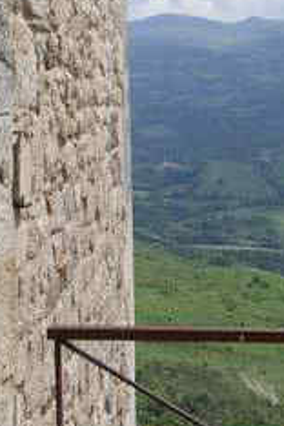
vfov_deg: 19.2
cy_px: 75
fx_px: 1242
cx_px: 116
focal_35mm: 105
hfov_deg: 13.0
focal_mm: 8.8
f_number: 6.3
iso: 125
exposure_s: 1/125
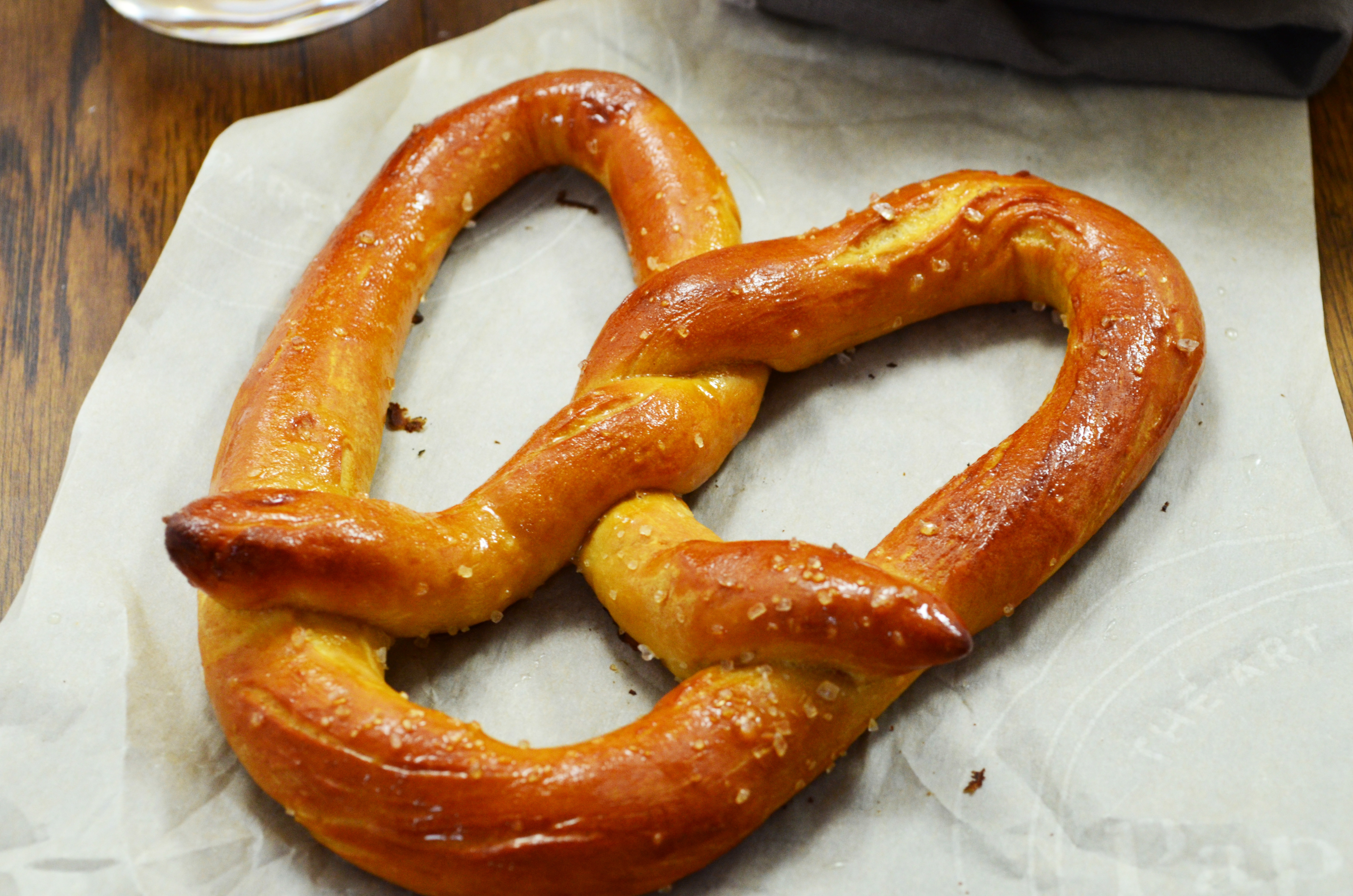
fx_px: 3094
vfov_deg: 16.5
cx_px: 676
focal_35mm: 82
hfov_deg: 24.7
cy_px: 448
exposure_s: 1/40
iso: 1000
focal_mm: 55
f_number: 8
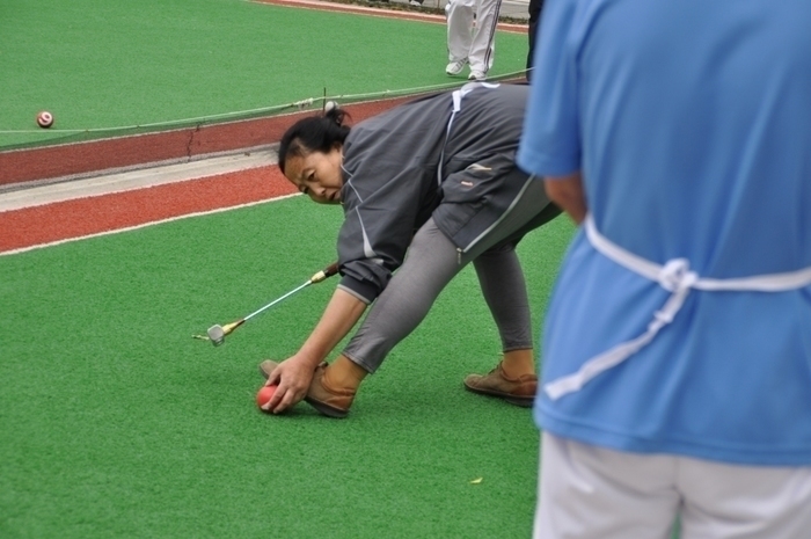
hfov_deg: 19.5
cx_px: 406
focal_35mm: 105
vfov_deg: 13.0
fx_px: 2363
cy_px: 270
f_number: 5.6
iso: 200
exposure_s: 1/500
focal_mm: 70
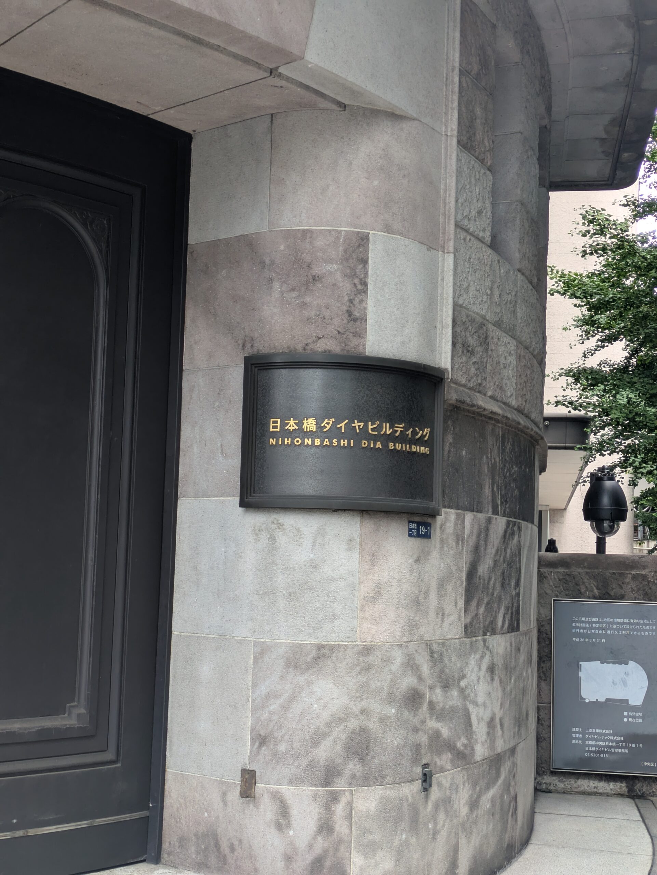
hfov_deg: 28.6
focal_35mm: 51
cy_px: 438
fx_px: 1290
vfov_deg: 37.5
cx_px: 328
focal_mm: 5.43
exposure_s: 1/306
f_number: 1.89
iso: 42
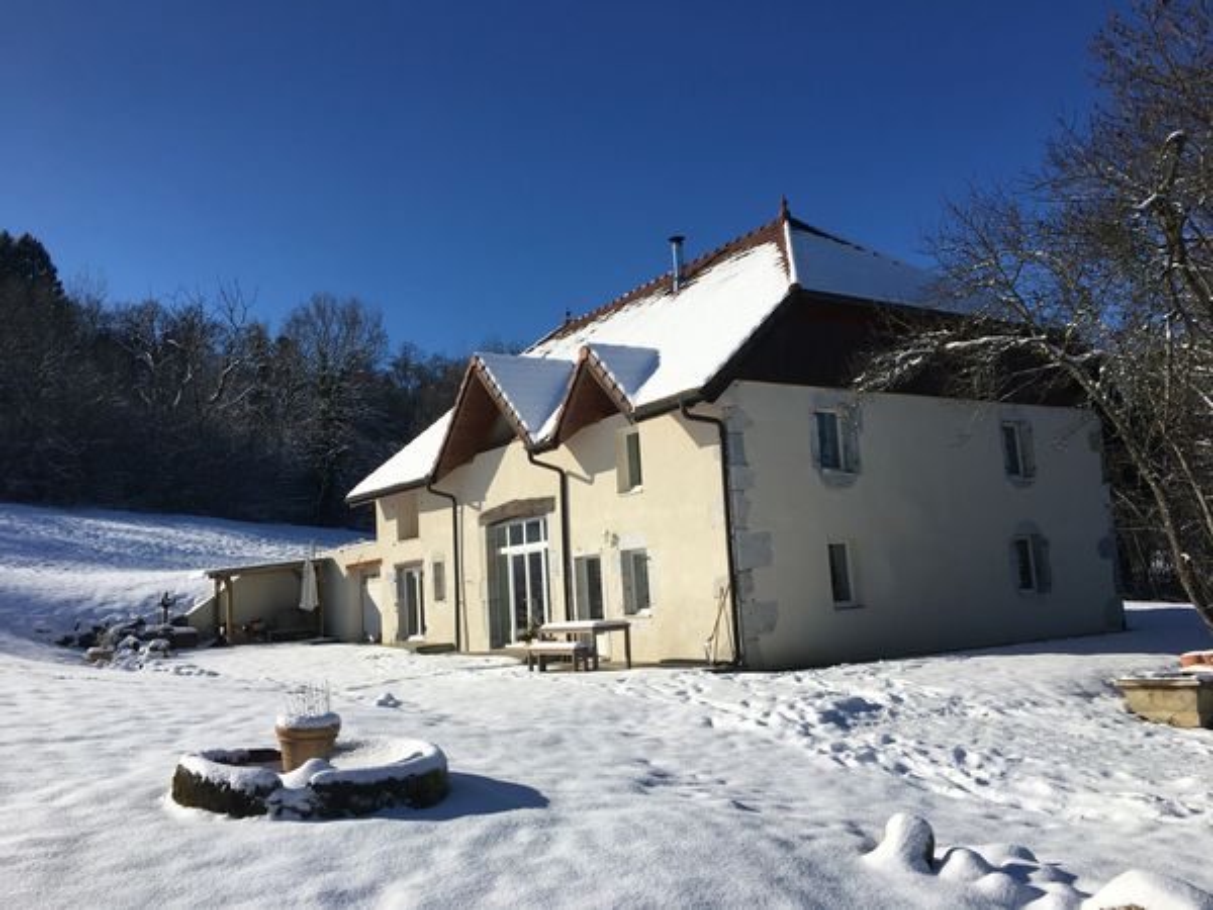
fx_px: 1016
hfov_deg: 61.7
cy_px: 455
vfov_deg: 48.2
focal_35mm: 29
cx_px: 606
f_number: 2.2
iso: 25
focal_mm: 4.15
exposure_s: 1/3663
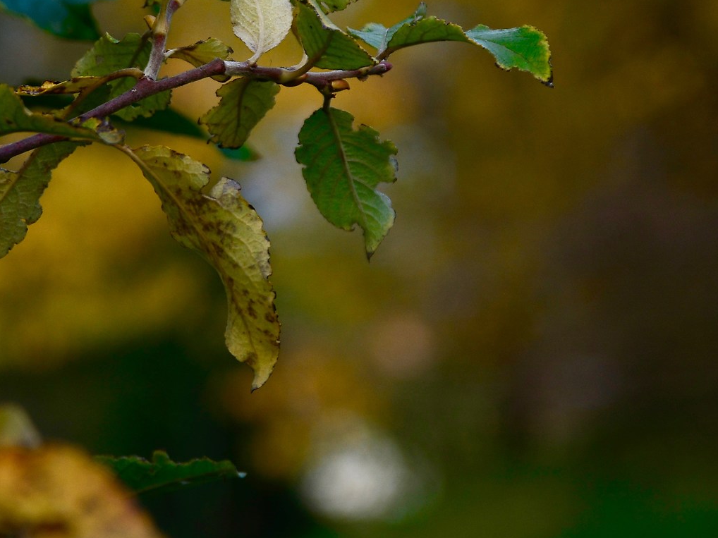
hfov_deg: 6.9
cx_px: 324
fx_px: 5996
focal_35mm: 289
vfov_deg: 5.1
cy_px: 27
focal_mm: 85
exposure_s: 1/320
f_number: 4.5
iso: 160
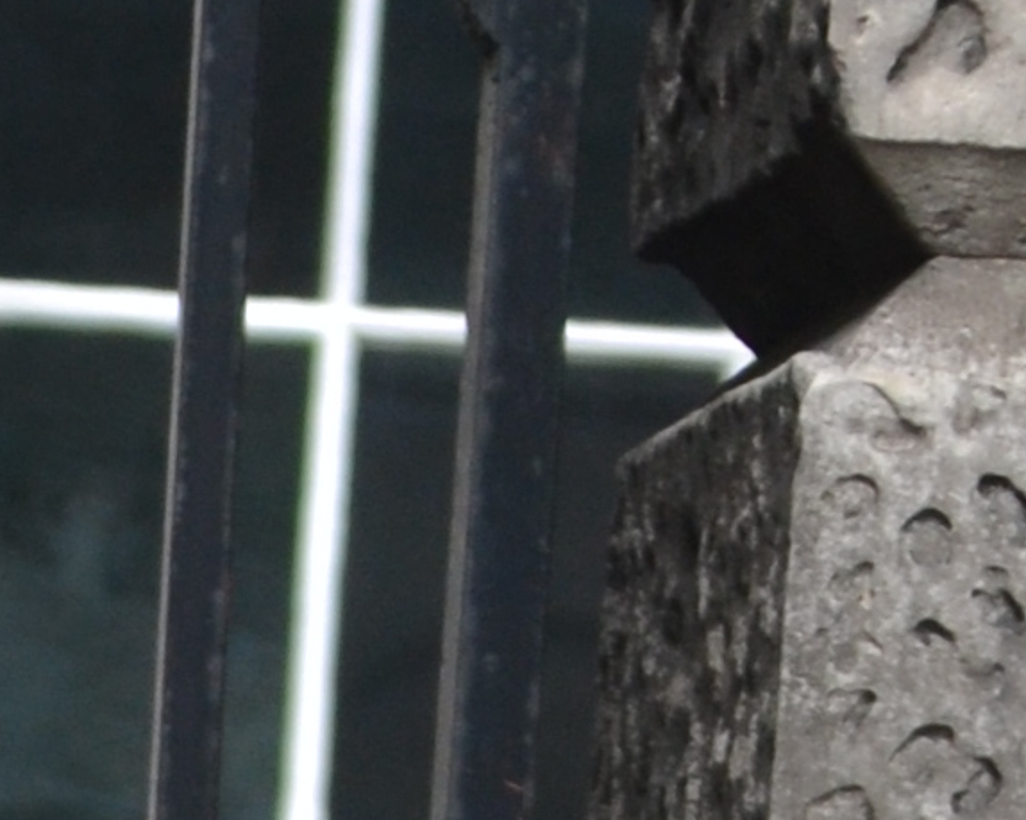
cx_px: -828
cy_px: 1924
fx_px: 33639
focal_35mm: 1108
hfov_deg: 1.7
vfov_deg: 1.4
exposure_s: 1/500
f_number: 5.6
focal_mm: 98
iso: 400
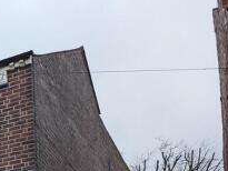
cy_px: 220
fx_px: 448
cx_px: -86
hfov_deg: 24.2
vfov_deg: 19.9
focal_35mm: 68
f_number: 1.85
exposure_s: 1/67.5
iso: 91
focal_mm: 6.81
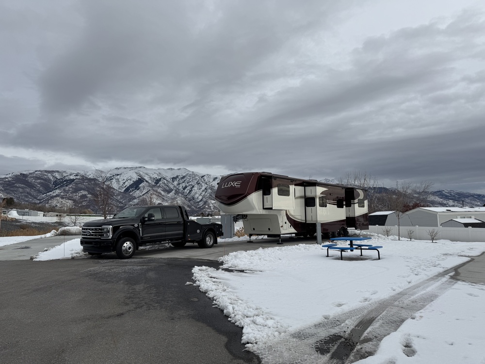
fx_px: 336
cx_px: 242
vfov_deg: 56.8
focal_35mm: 24
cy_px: 182
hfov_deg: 71.6
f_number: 1.78
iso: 80
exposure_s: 1/5814
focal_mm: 6.76
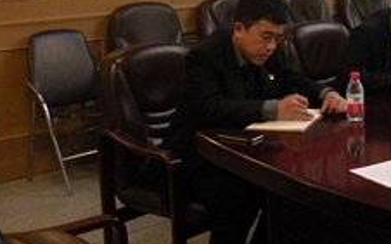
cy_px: 7
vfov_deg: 16.8
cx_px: 512
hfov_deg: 23.8
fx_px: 809
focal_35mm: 76
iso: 400
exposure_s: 1/17.2
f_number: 2.8
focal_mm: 4.7
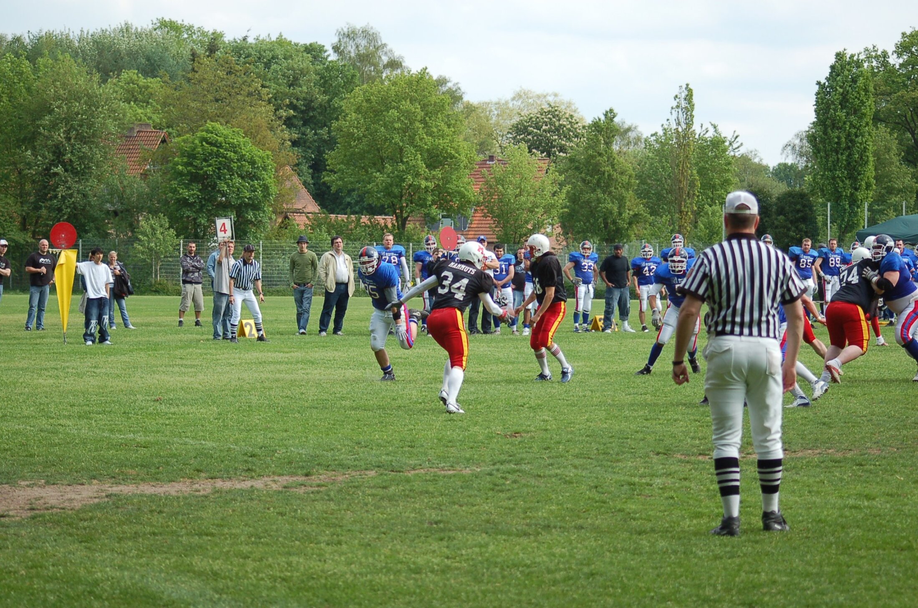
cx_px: 459
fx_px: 2672
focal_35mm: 105
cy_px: 304
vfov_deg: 13.0
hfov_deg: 19.5
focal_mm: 70
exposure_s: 1/1000
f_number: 4
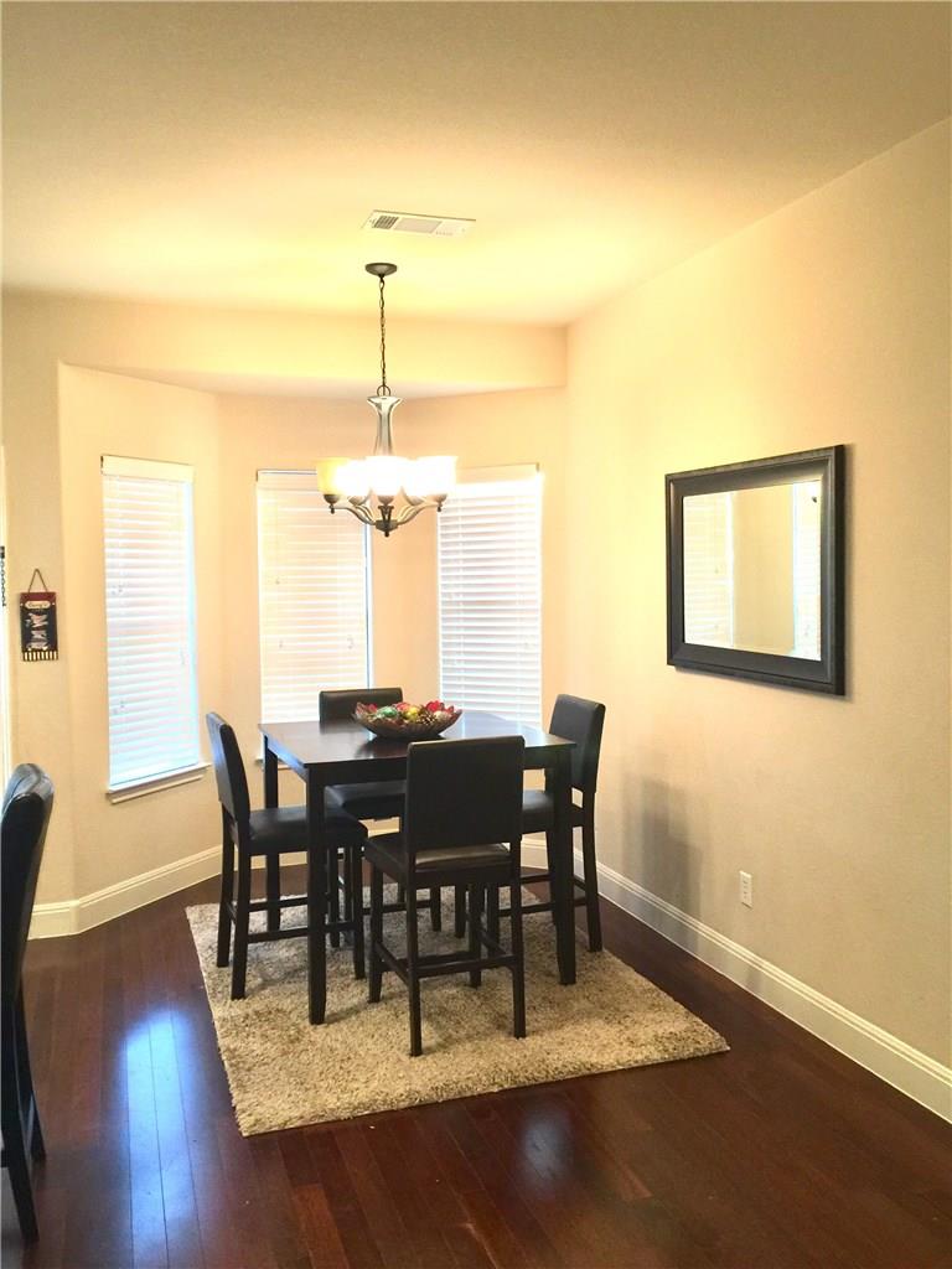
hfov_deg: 48.2
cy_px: 634
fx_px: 1063
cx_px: 476
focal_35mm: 29
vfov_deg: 61.7
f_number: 2.2
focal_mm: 4.15
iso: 64
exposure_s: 1/15
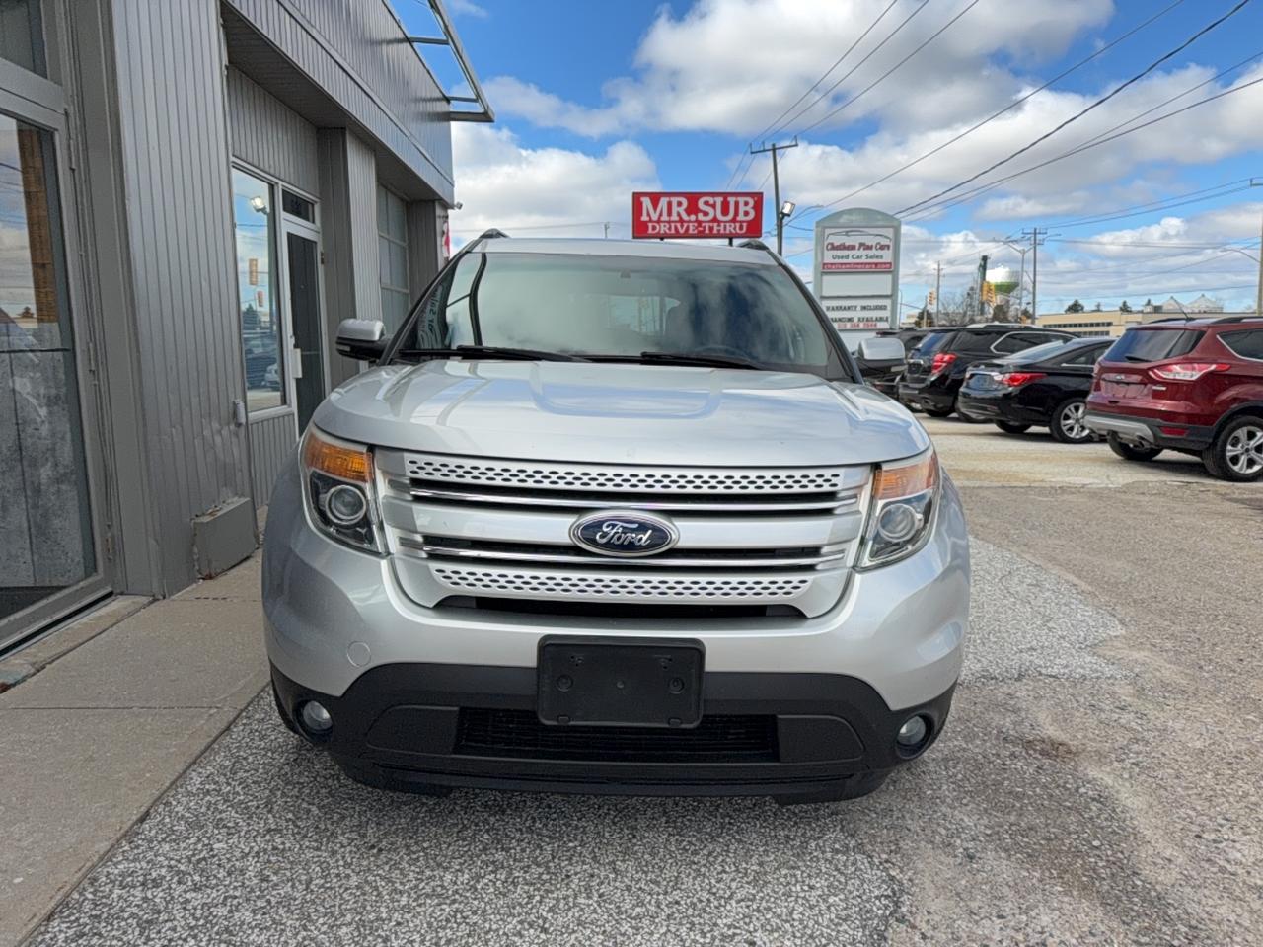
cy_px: 474
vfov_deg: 56.8
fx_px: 876
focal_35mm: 24
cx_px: 632
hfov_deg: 71.6
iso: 80
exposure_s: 1/3367
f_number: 1.78
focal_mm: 6.76
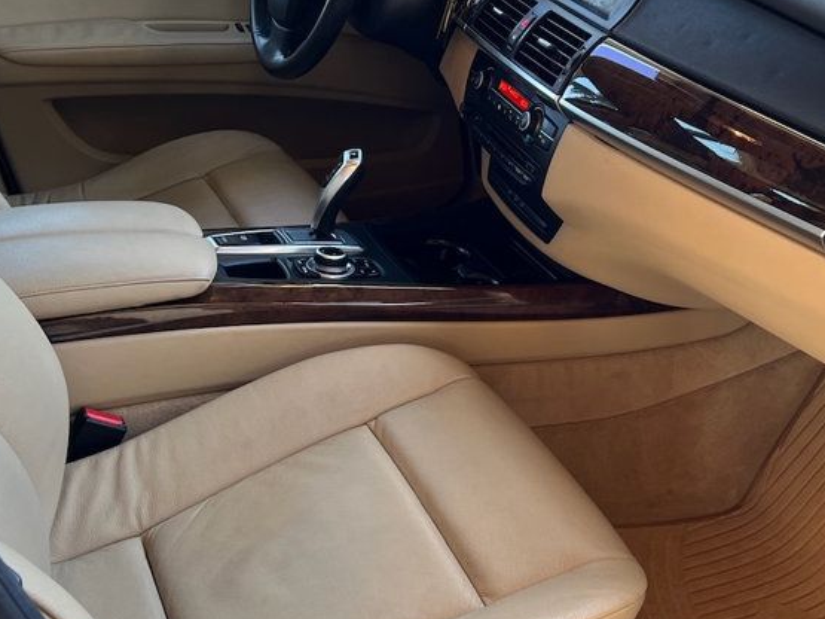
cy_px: 302
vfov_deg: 30.3
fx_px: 1144
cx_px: 516
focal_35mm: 48
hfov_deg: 39.4
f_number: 1.5
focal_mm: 5.7
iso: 125
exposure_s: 1/121
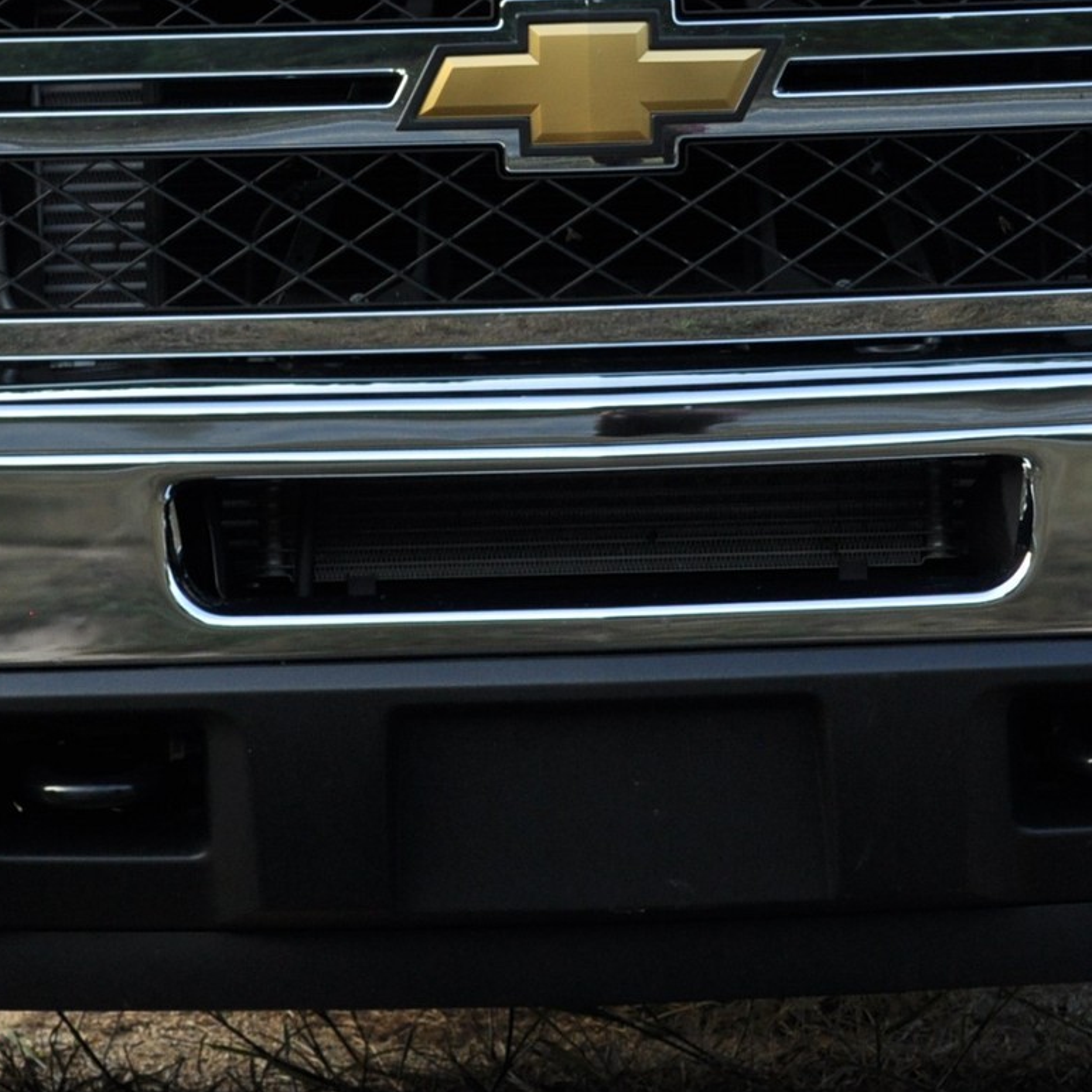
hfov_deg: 10.6
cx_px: 711
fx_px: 5889
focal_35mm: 165
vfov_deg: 10.6
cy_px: 279
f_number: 6.3
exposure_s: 1/160
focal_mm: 40
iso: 200
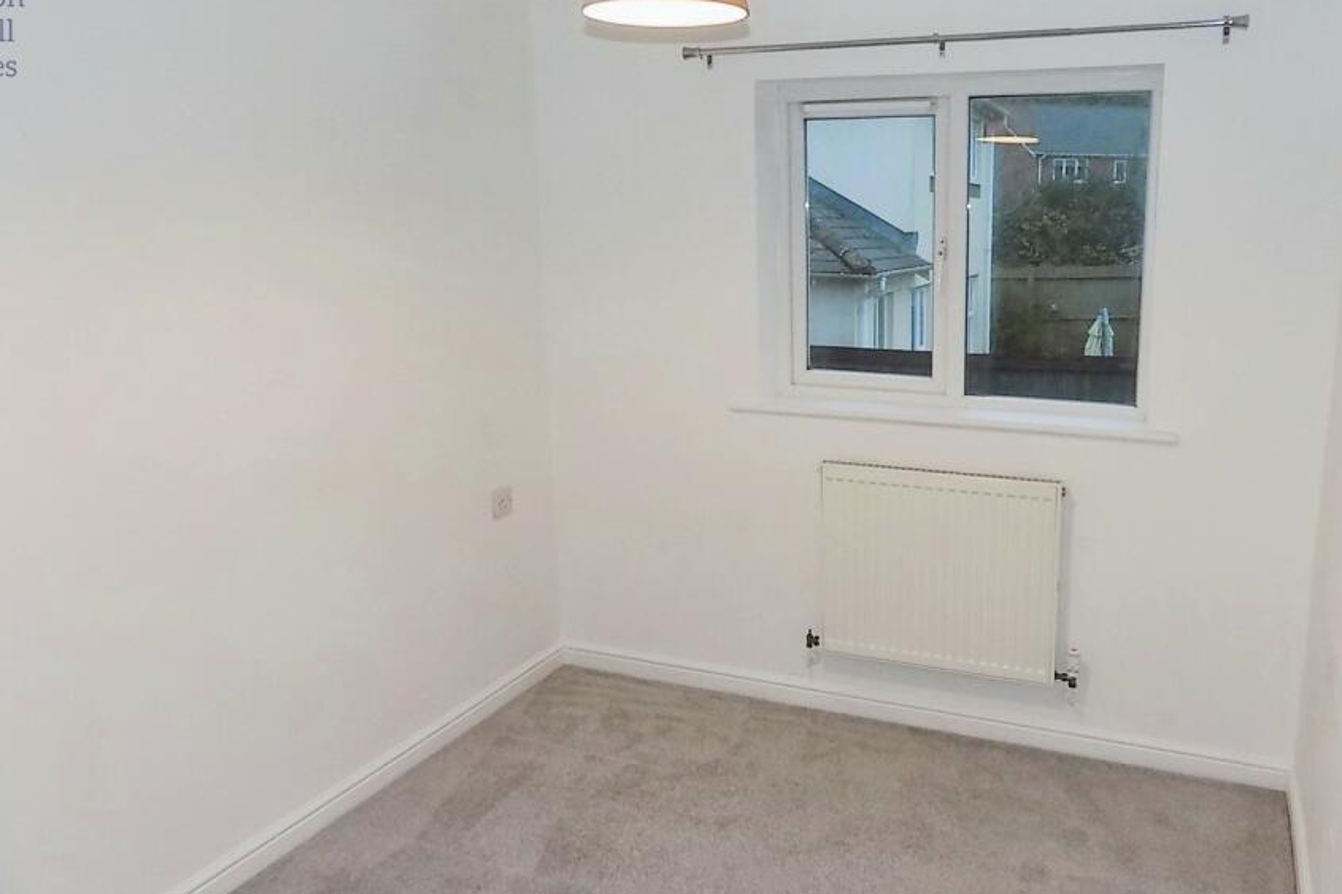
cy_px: 586
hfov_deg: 63.6
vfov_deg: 44.4
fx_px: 1081
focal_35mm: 29
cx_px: 699
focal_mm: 4
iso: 200
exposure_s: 1/30
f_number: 3.1
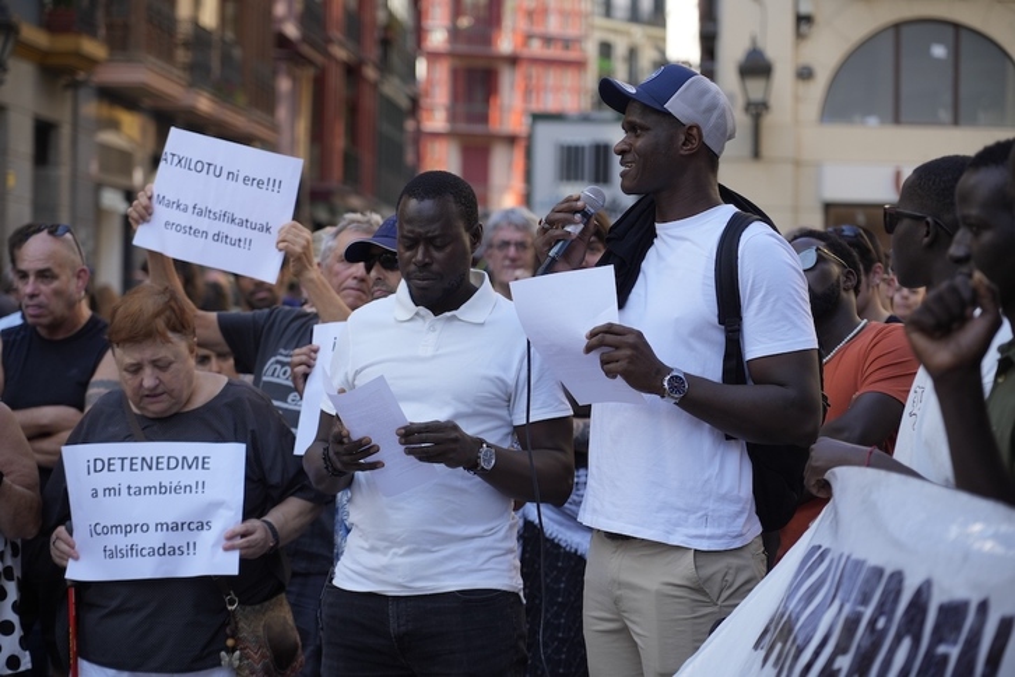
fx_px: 2960
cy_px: 338
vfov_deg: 13.0
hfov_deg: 19.5
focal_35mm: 105
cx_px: 508
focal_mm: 105
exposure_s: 1/500
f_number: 4
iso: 250
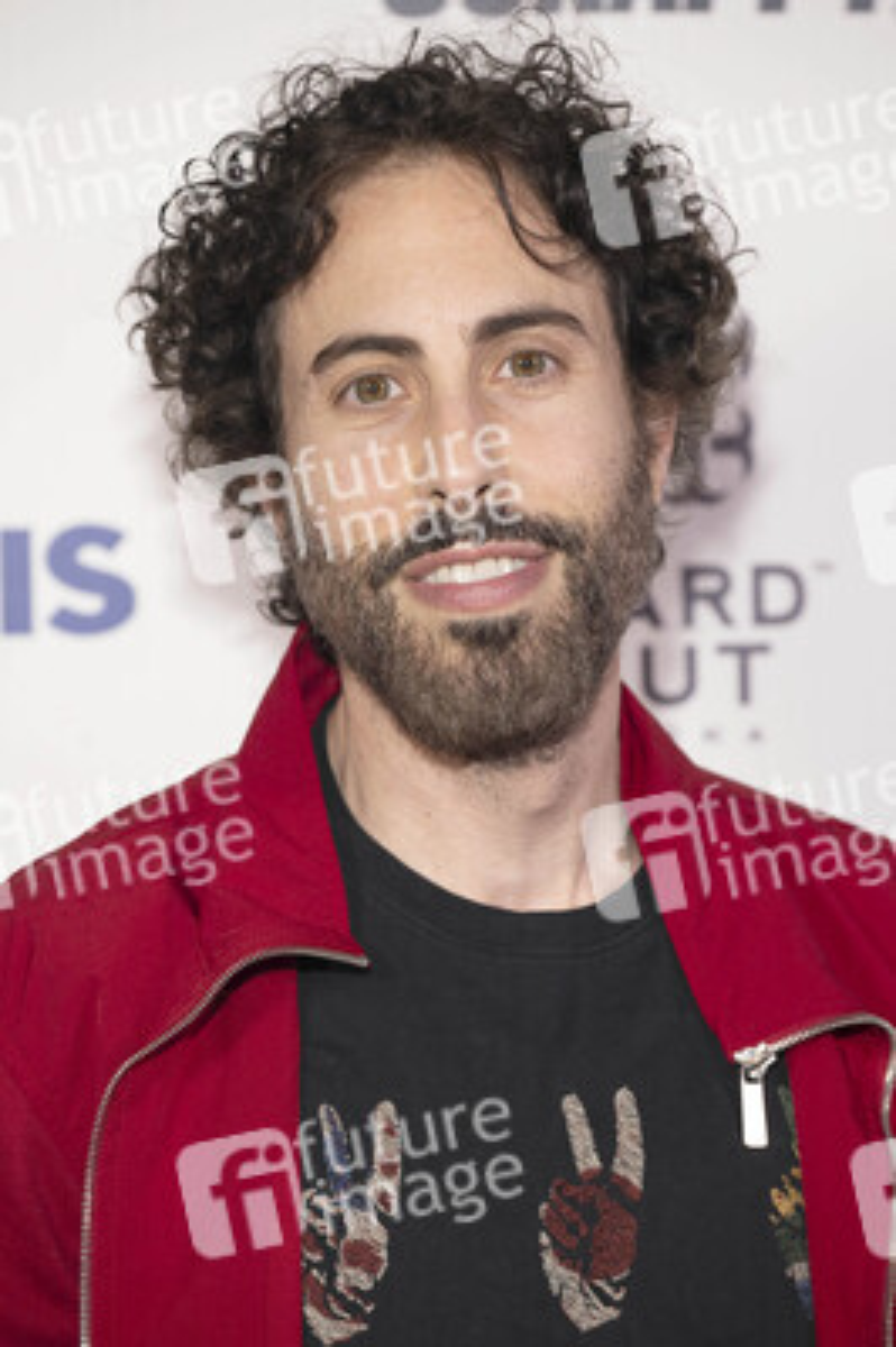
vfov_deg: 20.4
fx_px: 3740
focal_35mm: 100
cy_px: 674
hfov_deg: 13.7
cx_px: 448
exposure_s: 1/200
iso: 800
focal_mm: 100
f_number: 5
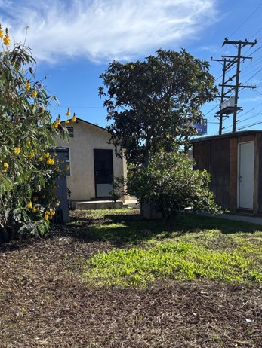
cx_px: 144
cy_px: 224
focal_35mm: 36
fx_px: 363
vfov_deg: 50.7
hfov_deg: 39.6
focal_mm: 5.96
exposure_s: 1/2342
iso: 50
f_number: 1.6
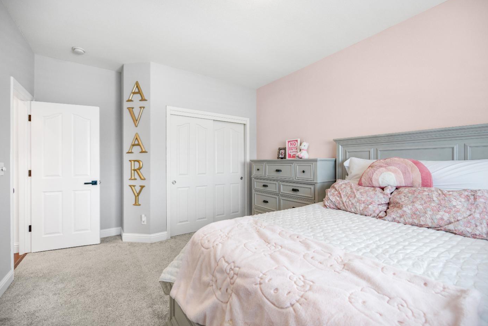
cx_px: 248
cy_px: 160
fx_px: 203
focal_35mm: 15
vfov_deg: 77.3
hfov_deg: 100.4
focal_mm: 14
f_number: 4
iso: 400
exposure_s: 1/60
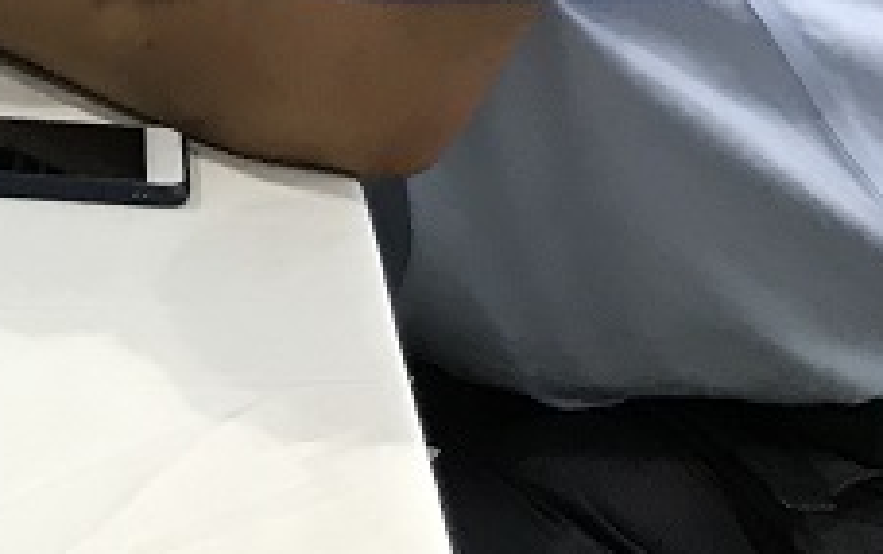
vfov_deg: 9.5
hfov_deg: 13.6
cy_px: -508
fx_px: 3131
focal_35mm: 130
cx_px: -910
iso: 32
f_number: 1.8
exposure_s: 1/33
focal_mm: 3.99
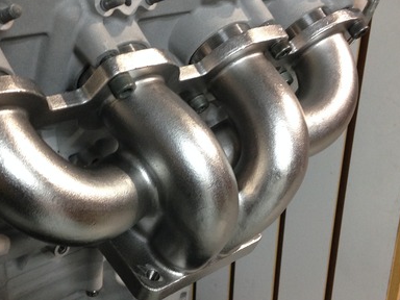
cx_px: 154
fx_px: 636
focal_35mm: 55
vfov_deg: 26.5
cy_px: 166
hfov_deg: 34.8
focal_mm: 4.12
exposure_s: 1/20
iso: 160
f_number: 2.4
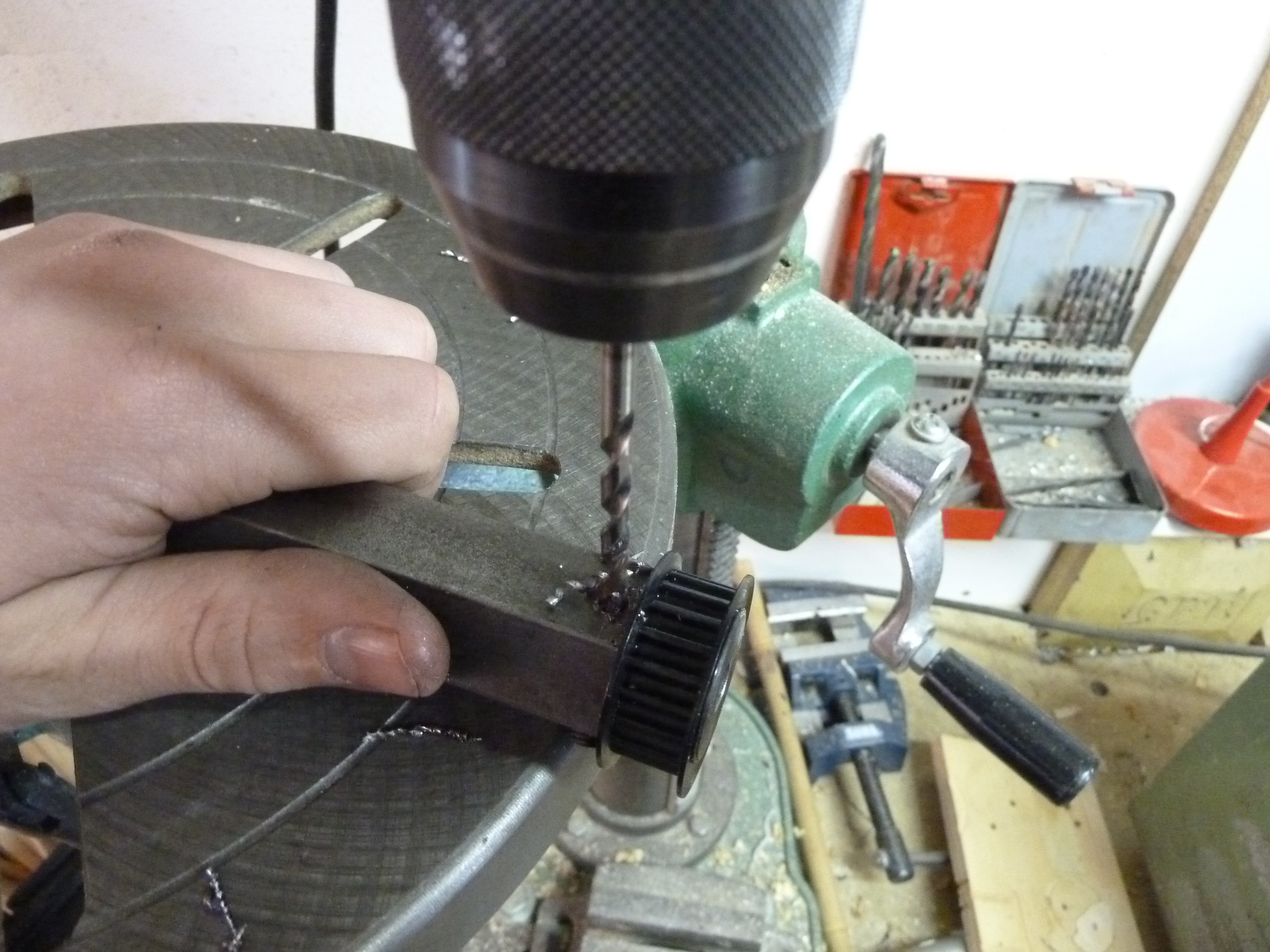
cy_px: 476
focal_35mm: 25
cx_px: 635
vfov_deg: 54.9
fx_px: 917
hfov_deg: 69.4
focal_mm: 4.1
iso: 800
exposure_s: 1/15
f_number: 3.3
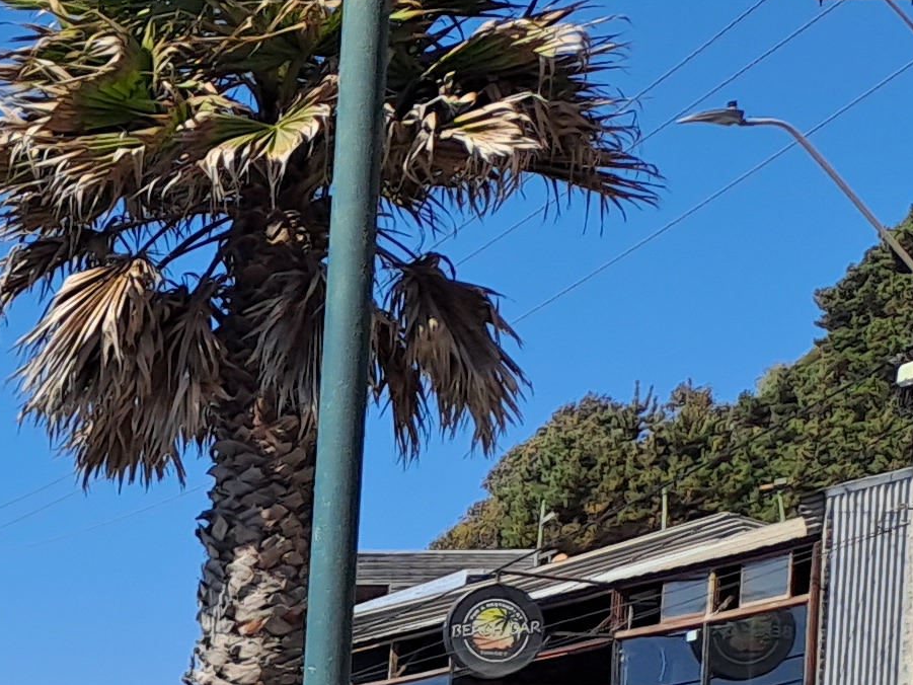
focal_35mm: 111
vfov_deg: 12.6
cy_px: 1041
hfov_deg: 14.4
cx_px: -973
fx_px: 2928
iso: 32
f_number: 1.8
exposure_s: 1/1764
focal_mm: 4.65
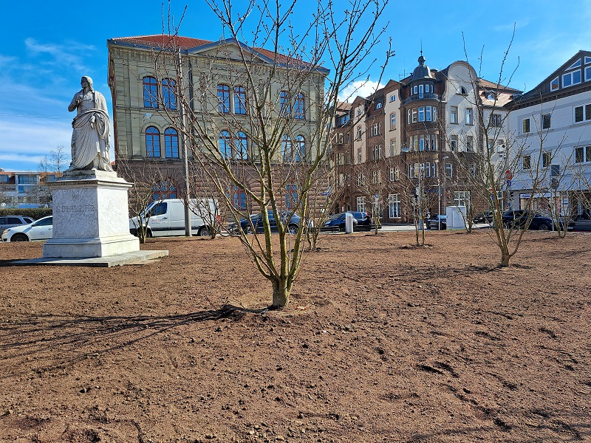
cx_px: 296
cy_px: 222
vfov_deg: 56.8
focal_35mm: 24
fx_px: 410
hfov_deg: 71.6
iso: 50
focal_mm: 5.23
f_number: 1.8
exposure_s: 1/650
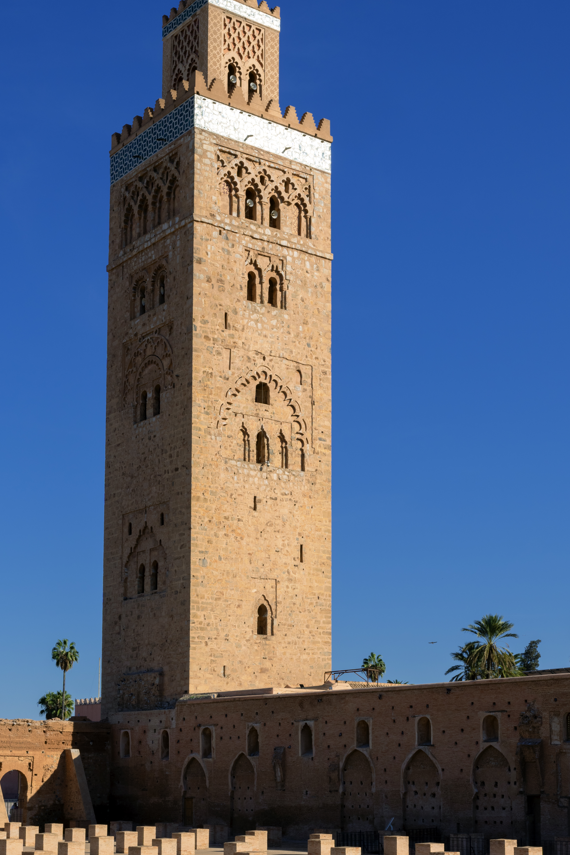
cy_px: 582
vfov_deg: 34.7
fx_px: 1354
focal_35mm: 57
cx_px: 307
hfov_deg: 23.8
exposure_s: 1/320
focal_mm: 35
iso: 100
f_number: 11
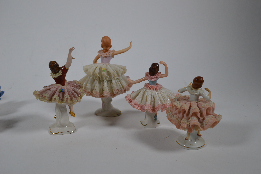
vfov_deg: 39.9
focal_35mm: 33
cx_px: 130
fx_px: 239
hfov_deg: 57.3
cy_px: 87
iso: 220
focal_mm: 22
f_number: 5.6
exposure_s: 1/125
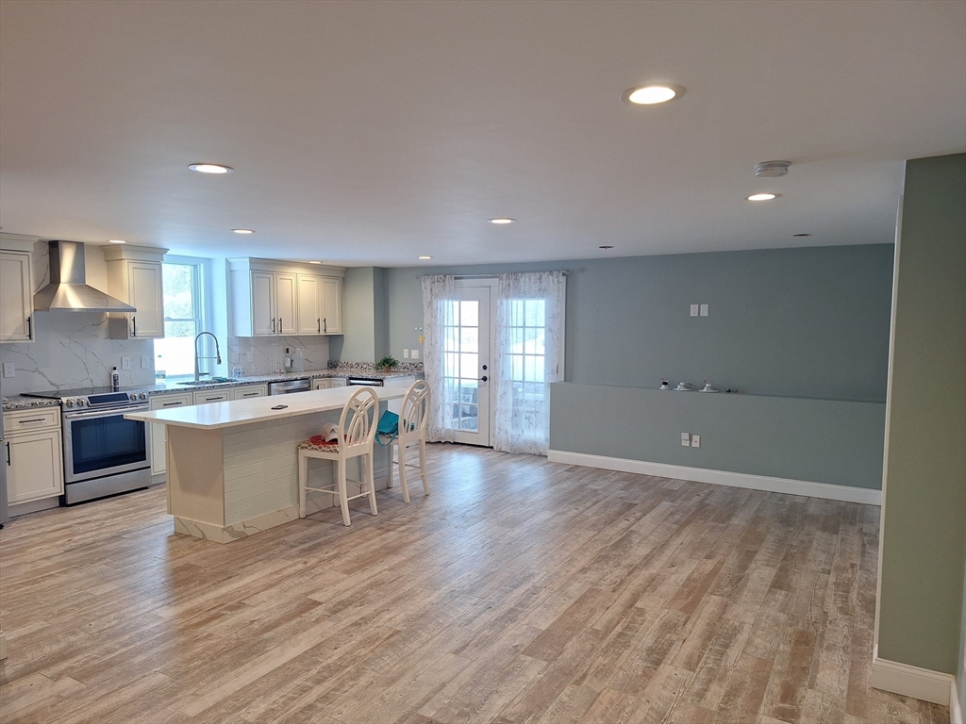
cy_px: 362
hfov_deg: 73.9
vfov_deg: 58.9
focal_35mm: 23
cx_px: 483
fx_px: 642
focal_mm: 5.54
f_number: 1.8
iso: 50
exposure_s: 1/60
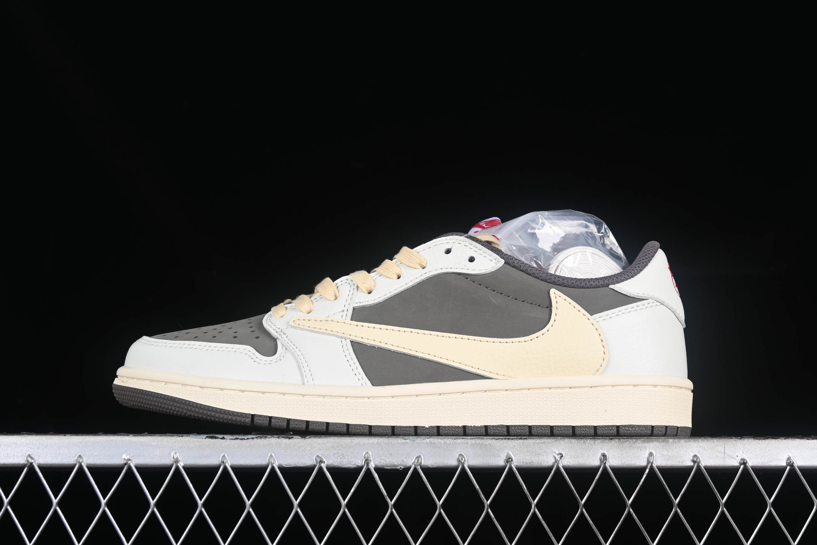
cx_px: 408
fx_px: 1702
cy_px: 272
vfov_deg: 18.2
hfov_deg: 27.0
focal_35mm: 75
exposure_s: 1/80
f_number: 8
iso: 160
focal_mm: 50
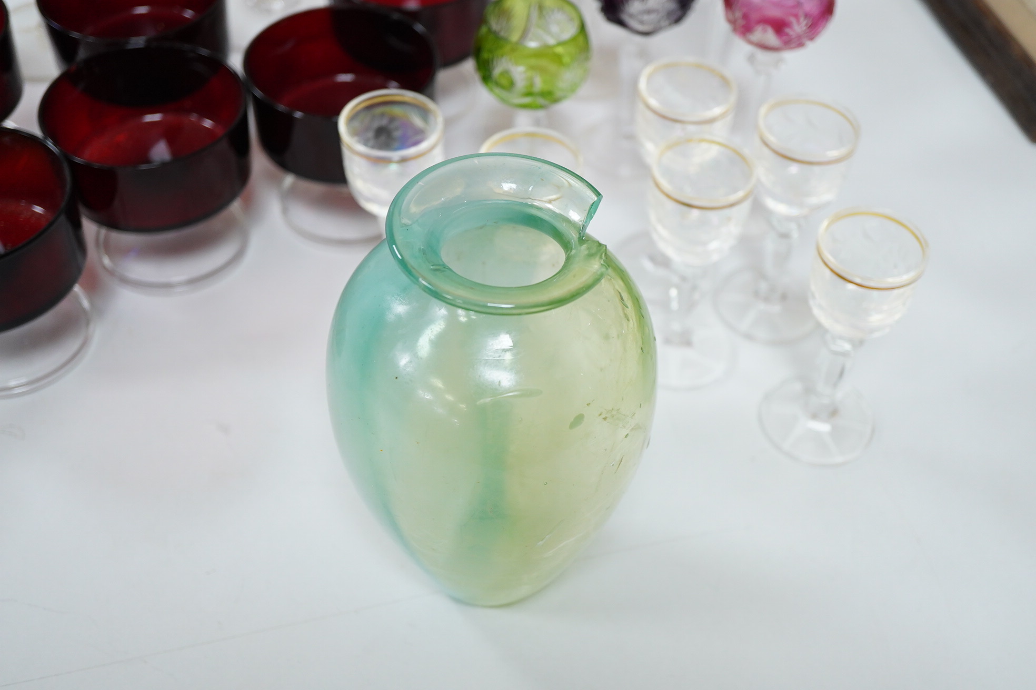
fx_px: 1295
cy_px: 345
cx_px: 518
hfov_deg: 43.6
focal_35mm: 45
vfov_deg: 29.9
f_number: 3.5
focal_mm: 30
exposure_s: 1/125
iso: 1250
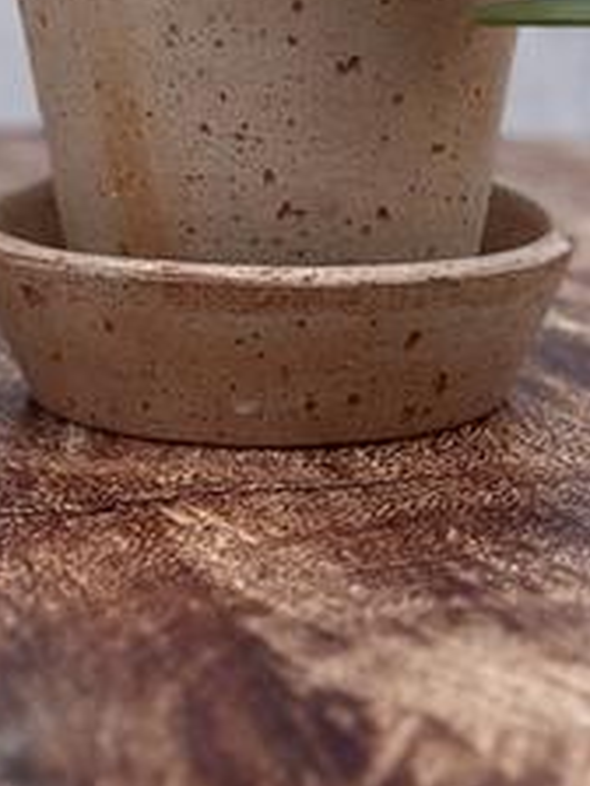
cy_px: -590
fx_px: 4977
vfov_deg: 8.7
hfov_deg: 6.8
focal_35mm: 219
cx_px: 235
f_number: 1.78
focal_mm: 6.86
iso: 80
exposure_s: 1/1258
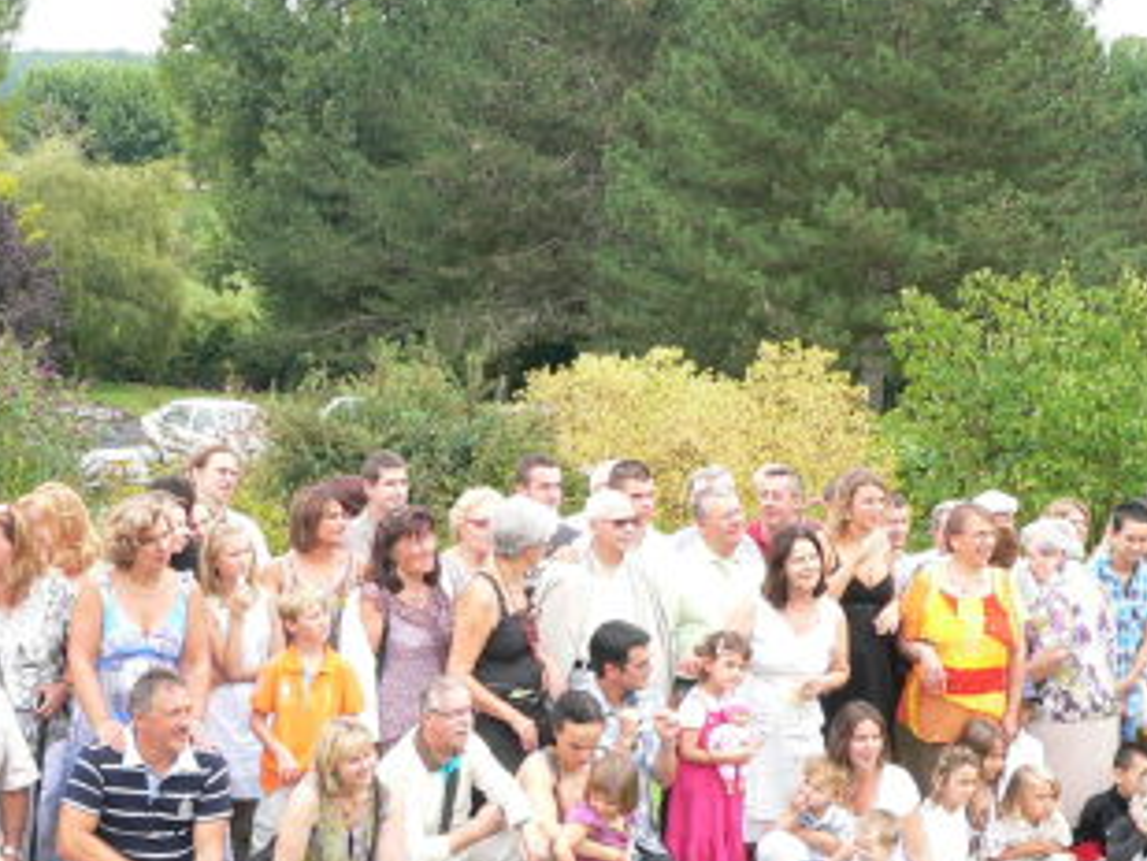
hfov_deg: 31.1
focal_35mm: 62
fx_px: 2055
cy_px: 653
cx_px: 447
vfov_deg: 23.4
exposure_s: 1/100
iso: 80
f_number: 4
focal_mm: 6
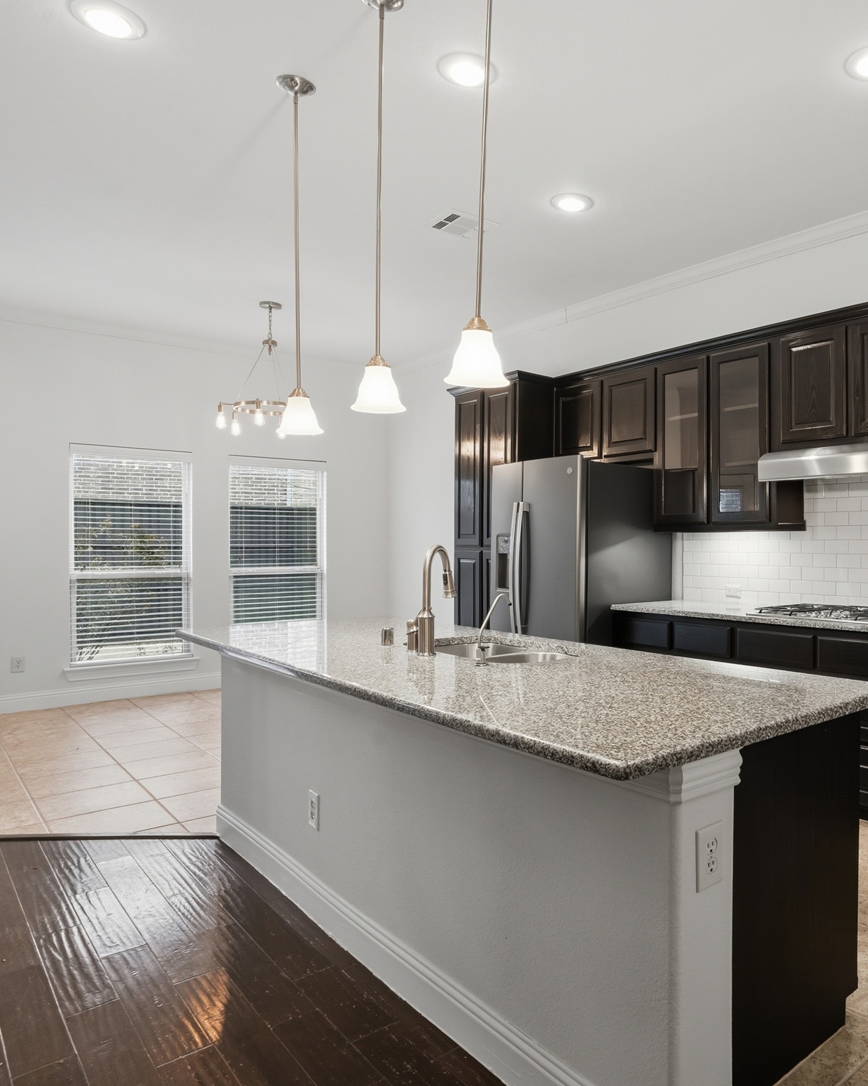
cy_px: 537
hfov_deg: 56.7
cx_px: 687
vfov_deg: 72.6
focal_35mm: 23
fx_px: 739
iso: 250
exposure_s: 1/60
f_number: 9
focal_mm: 16
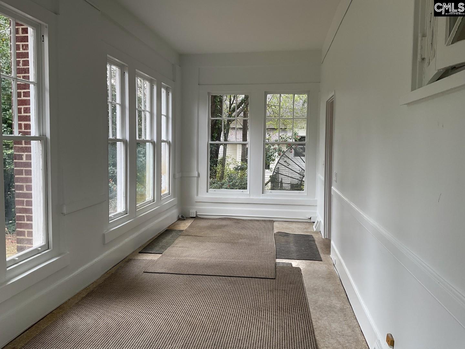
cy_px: 174
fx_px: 390
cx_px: 232
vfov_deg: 48.2
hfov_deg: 61.7
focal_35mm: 29
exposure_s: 1/120
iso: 32
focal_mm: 3
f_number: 1.8
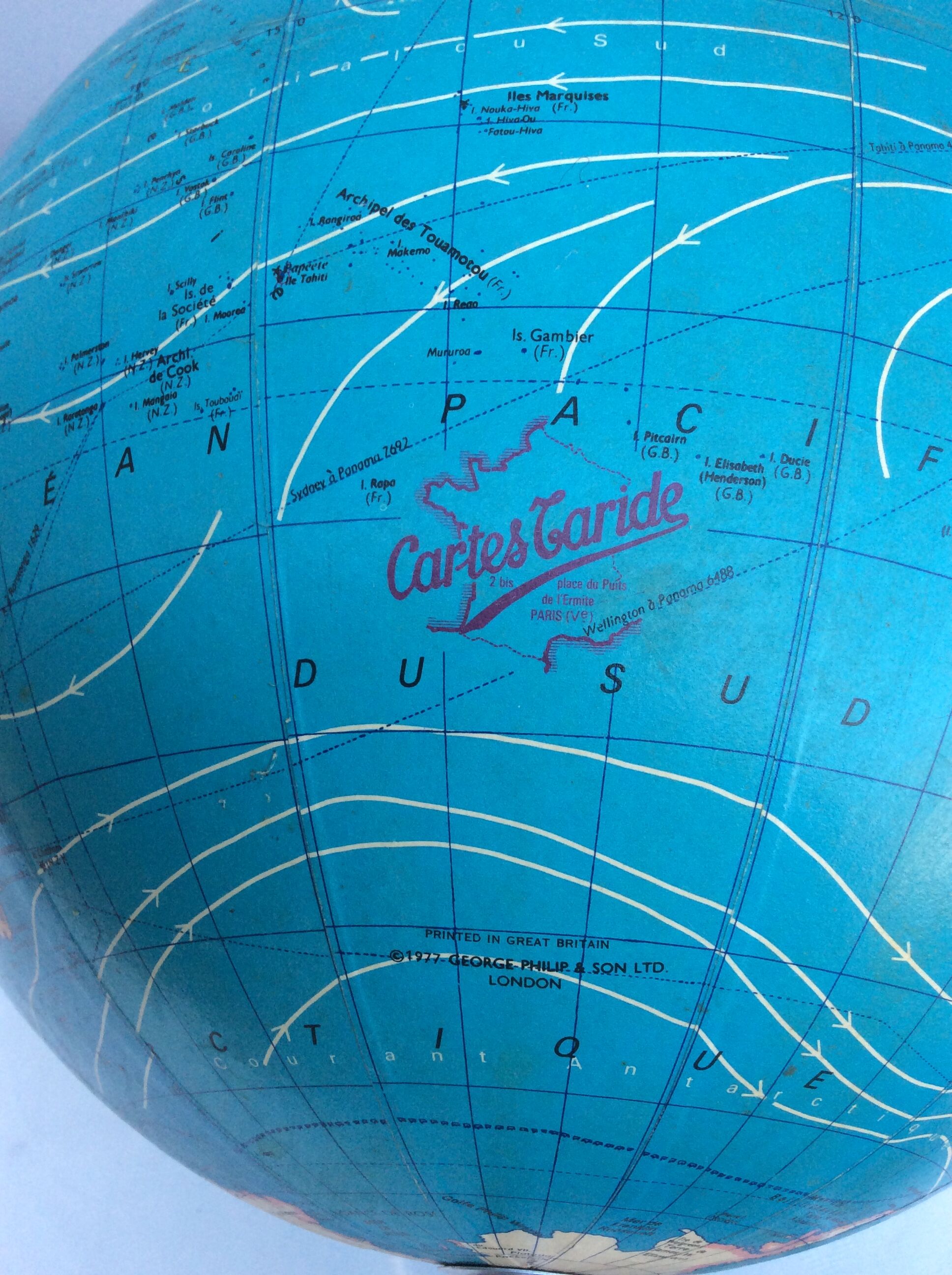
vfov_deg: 56.9
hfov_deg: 44.1
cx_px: 476
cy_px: 638
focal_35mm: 32
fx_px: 1177
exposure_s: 1/120
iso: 50
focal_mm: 3.3
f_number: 2.4
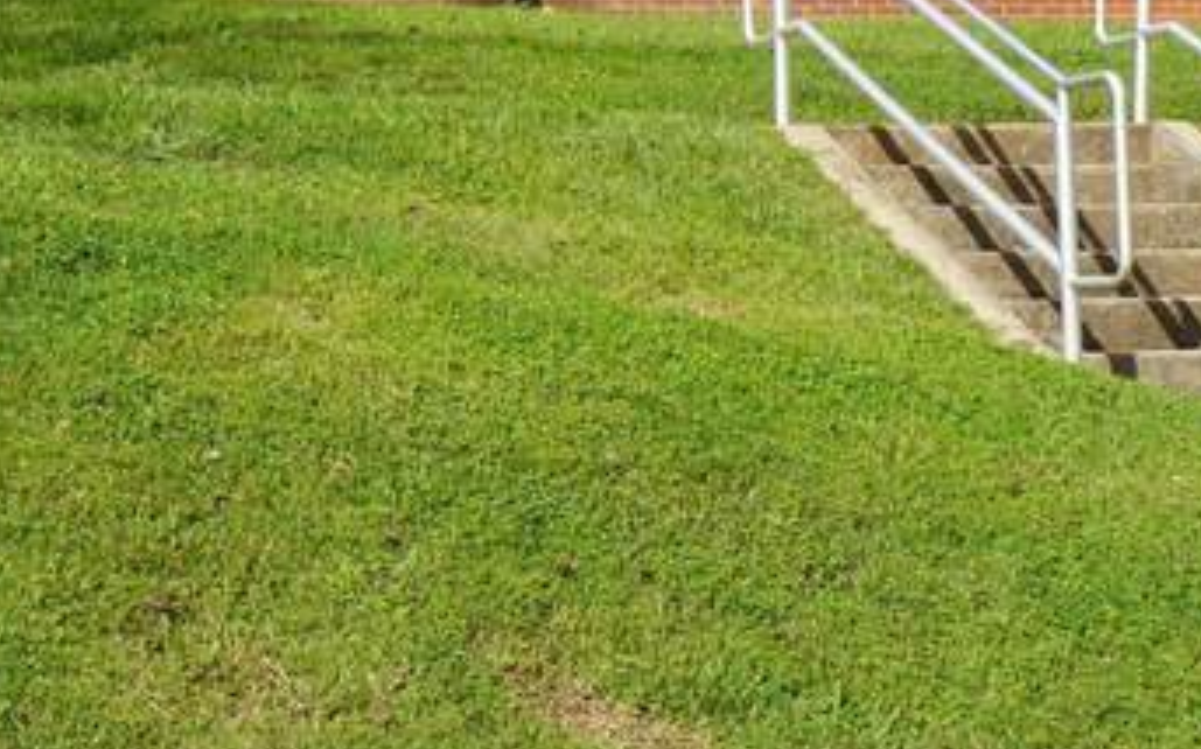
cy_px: 145
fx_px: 2617
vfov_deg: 16.2
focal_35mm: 80
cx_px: 298
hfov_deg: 25.5
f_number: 9
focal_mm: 14
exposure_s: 1/125
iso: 100
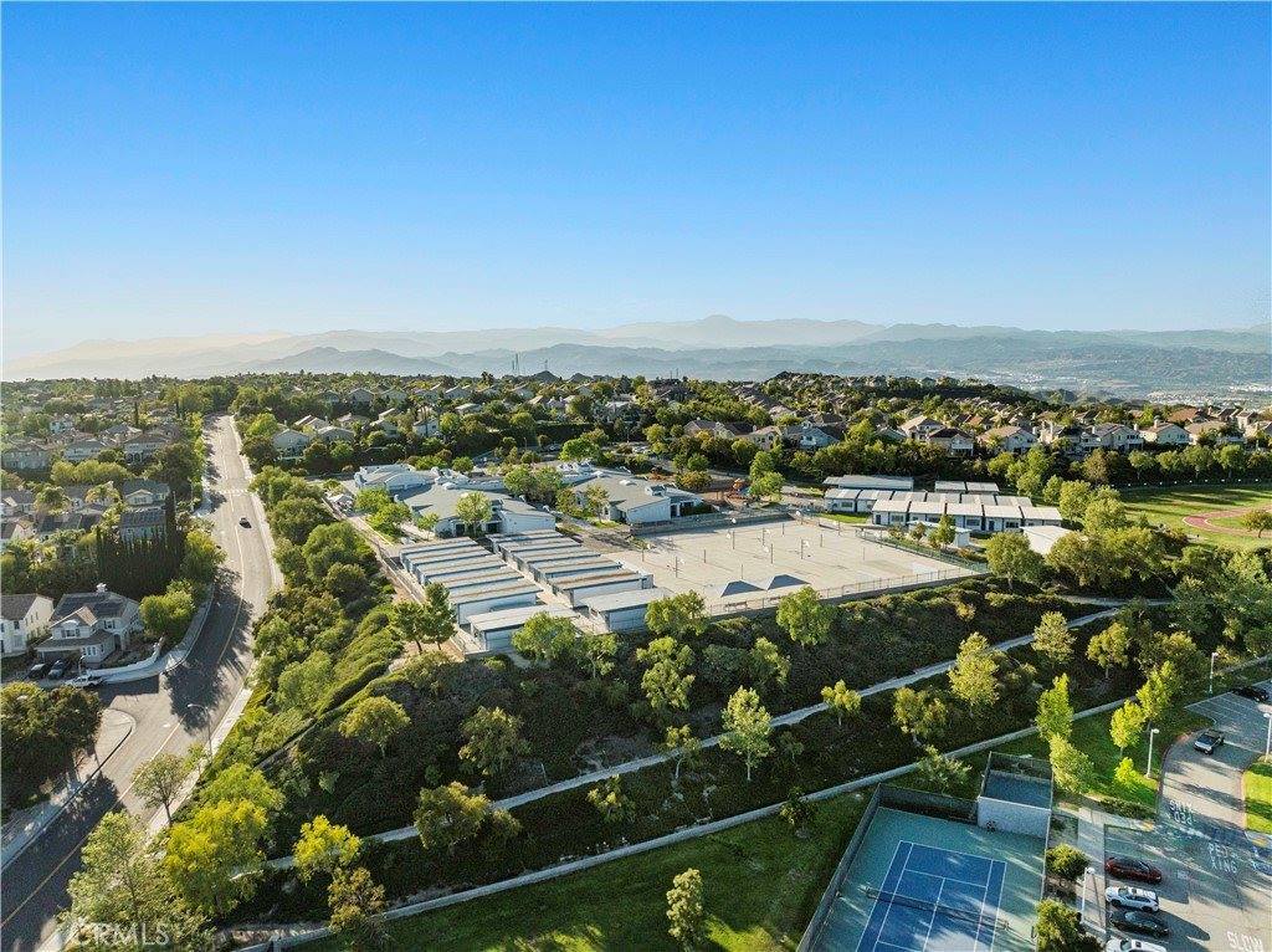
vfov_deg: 56.7
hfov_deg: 71.6
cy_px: 476
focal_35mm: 24
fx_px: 881
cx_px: 636
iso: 320
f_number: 2.8
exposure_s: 1/5000
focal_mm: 12.29
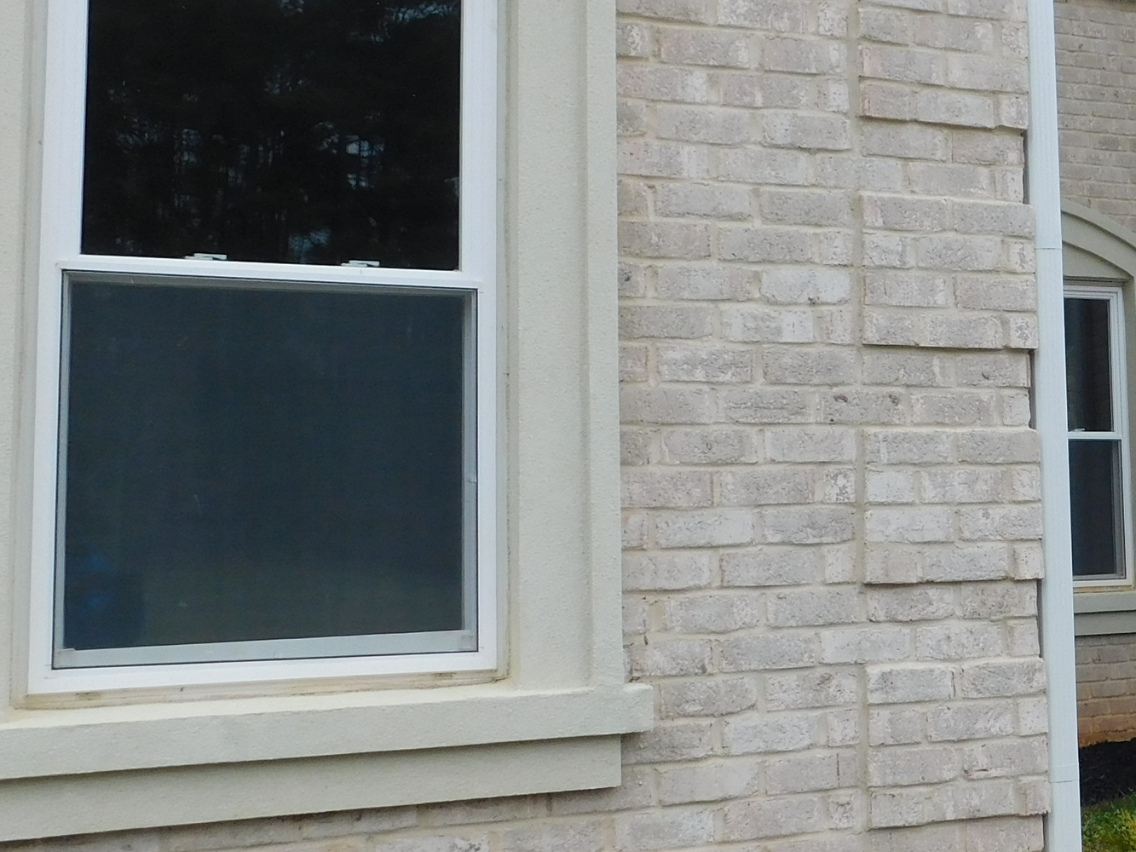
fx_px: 1739
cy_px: 360
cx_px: 1086
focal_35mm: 53
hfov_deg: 33.6
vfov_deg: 27.5
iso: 125
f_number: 3
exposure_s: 1/500
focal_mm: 4
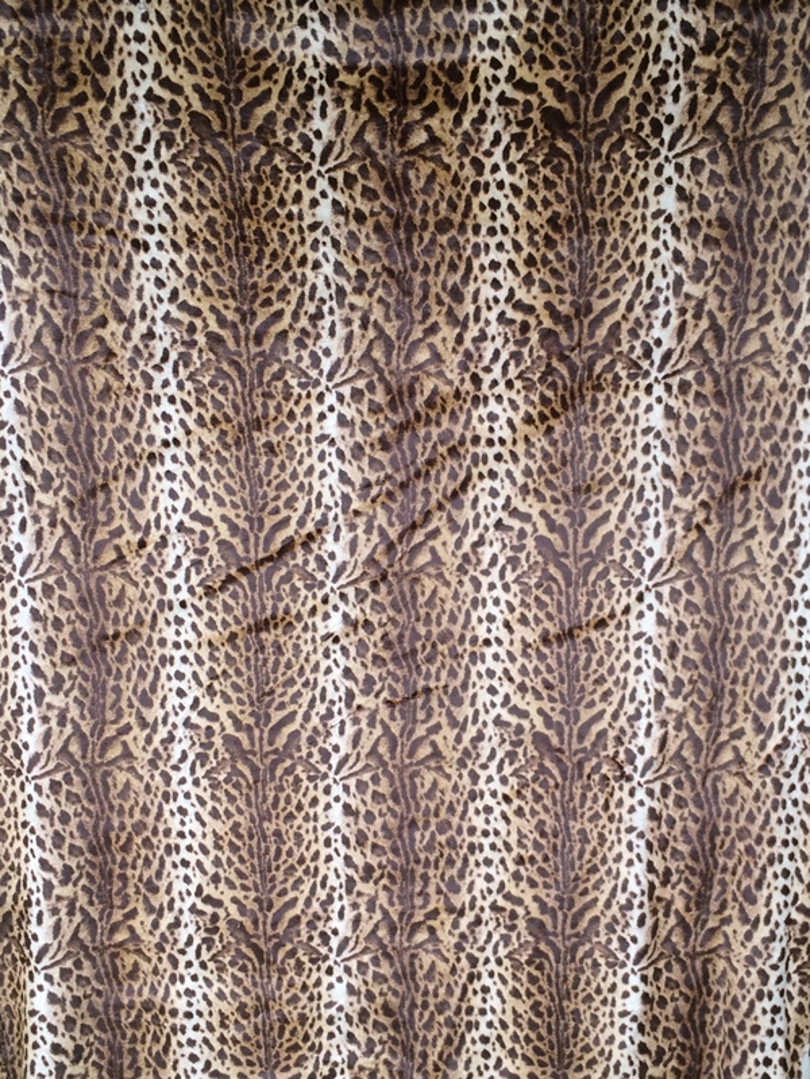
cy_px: 540
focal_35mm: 29
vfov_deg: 61.7
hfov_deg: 48.2
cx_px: 405
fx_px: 905
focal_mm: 4.15
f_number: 2.2
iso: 50
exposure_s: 1/120
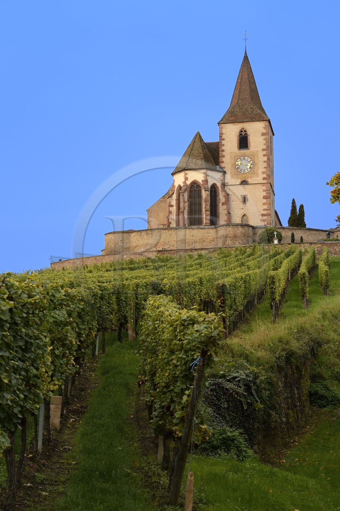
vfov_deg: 32.4
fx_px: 880
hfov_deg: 21.9
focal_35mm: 62
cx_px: 170
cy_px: 256
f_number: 7.1
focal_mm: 62
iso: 800
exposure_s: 1/160
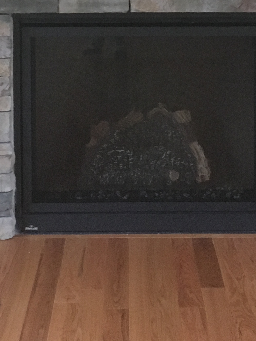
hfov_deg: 21.3
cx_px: 133
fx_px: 680
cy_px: -47
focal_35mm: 69
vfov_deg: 25.8
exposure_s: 1/15
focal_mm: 4.15
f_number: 2.2
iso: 200
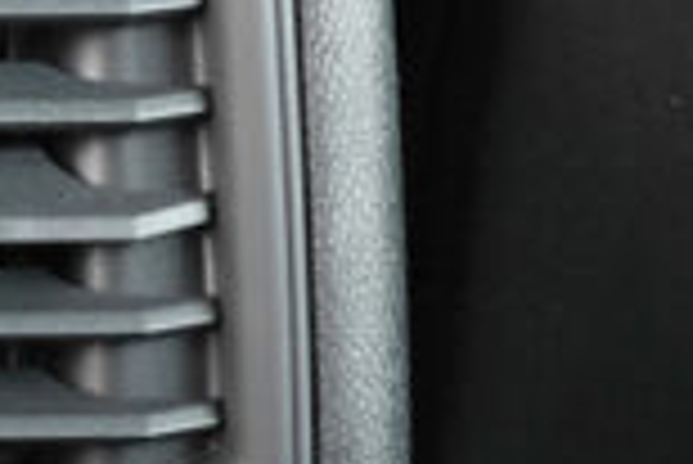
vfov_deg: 7.3
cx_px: -374
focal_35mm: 186
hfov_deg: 10.6
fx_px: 3584
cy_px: 588
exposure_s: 1/100
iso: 2000
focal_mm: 18.6
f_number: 9
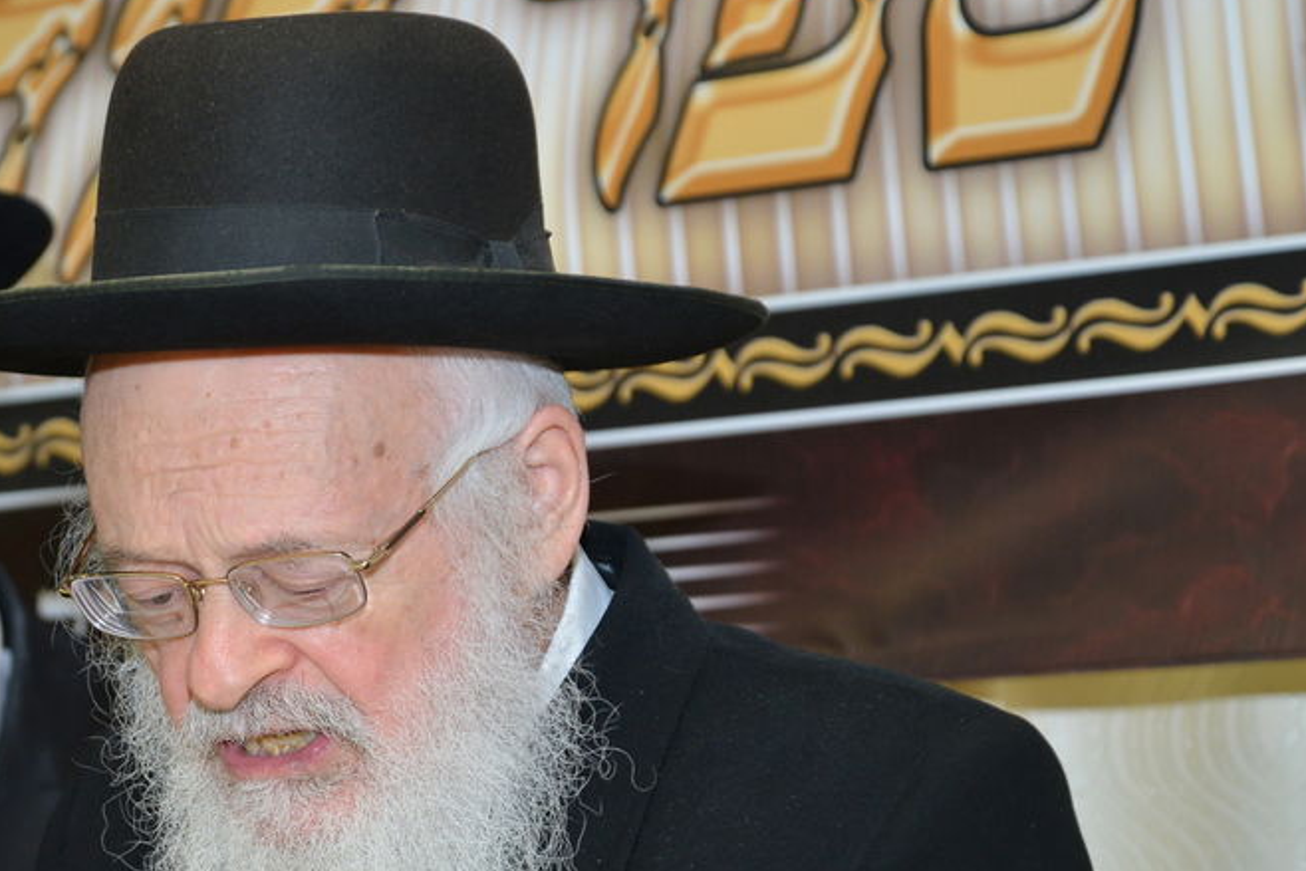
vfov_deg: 8.9
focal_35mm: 155
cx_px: 230
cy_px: 542
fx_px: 5624
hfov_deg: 13.2
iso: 800
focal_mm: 85
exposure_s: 1/125
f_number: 5
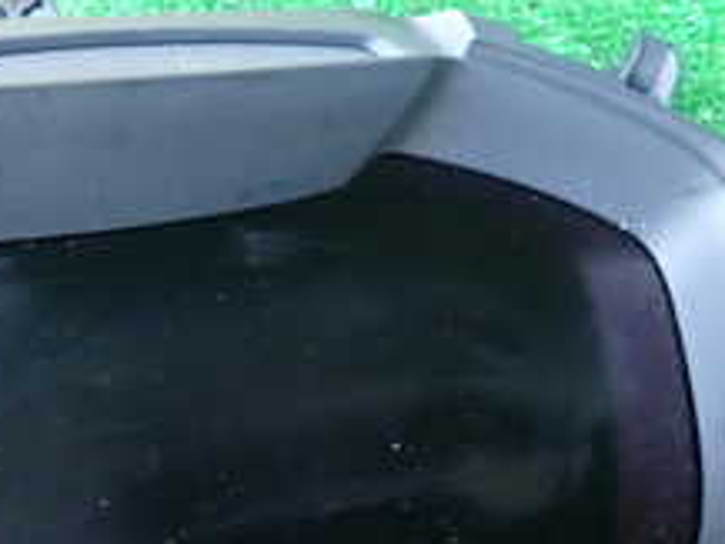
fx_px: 1446
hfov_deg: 26.1
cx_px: -63
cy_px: 474
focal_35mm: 69
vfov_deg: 20.9
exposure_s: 1/30
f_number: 2
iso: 800
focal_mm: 4.5
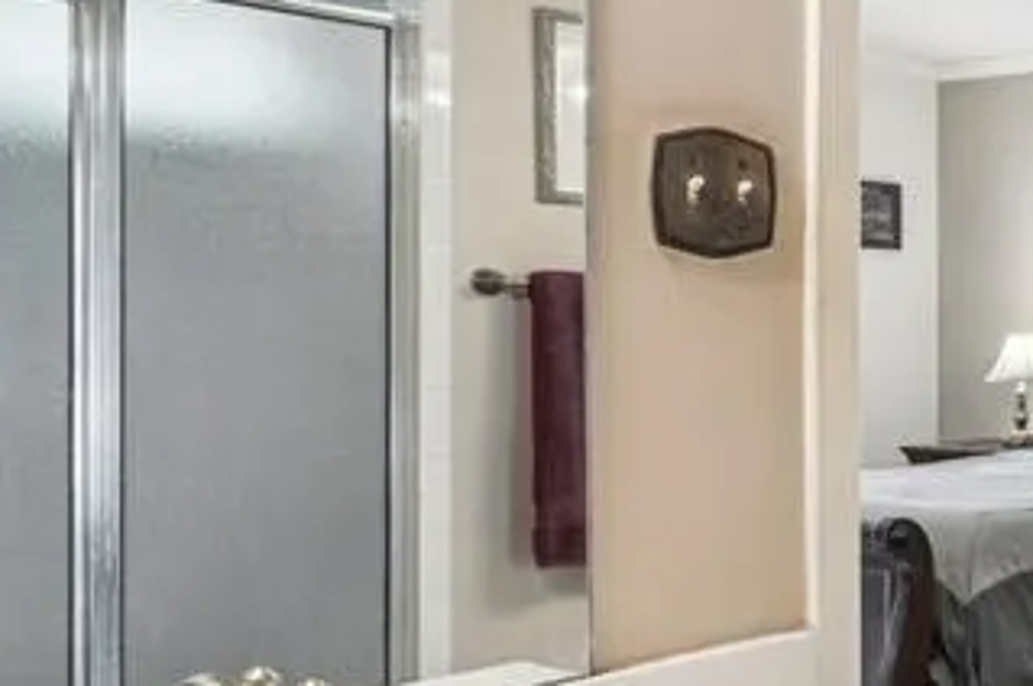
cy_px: 345
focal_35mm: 45
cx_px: 1619
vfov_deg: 29.8
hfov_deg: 27.0
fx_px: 1290
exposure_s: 1/20
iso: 400
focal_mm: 14
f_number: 8
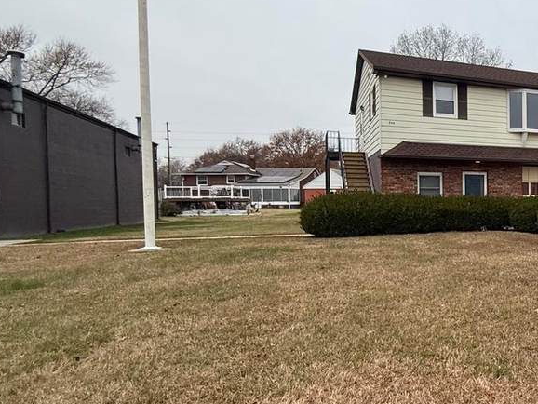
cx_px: 538
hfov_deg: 48.1
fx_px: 482
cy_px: 217
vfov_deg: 45.4
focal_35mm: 31
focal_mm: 2.22
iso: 160
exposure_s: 1/99
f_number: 2.2
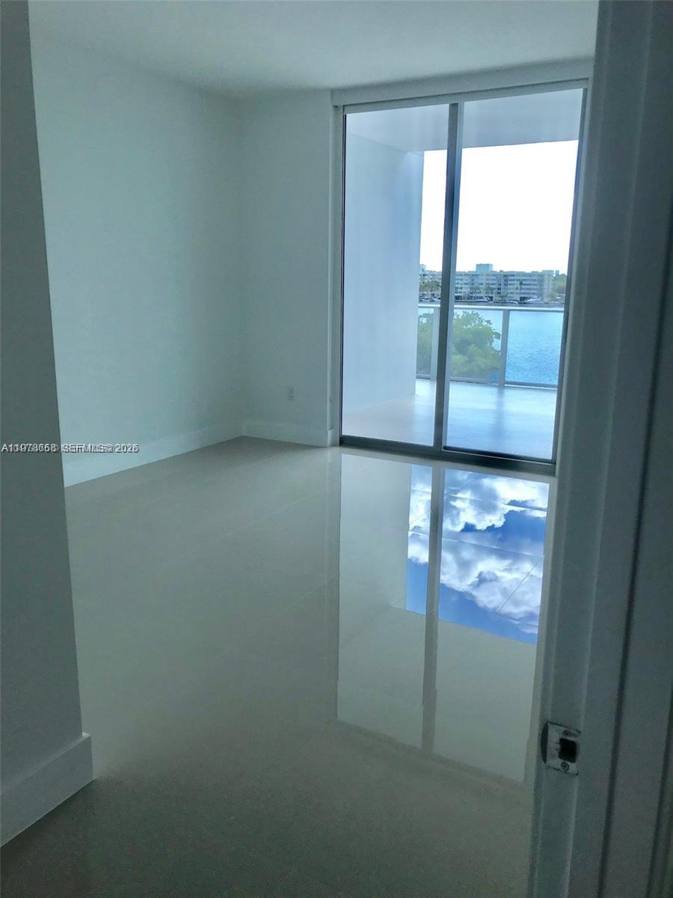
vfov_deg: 63.4
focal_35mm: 28
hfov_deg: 49.7
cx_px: 336
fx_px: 726
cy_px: 449
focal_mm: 3.99
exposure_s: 1/602
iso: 20
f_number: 1.8
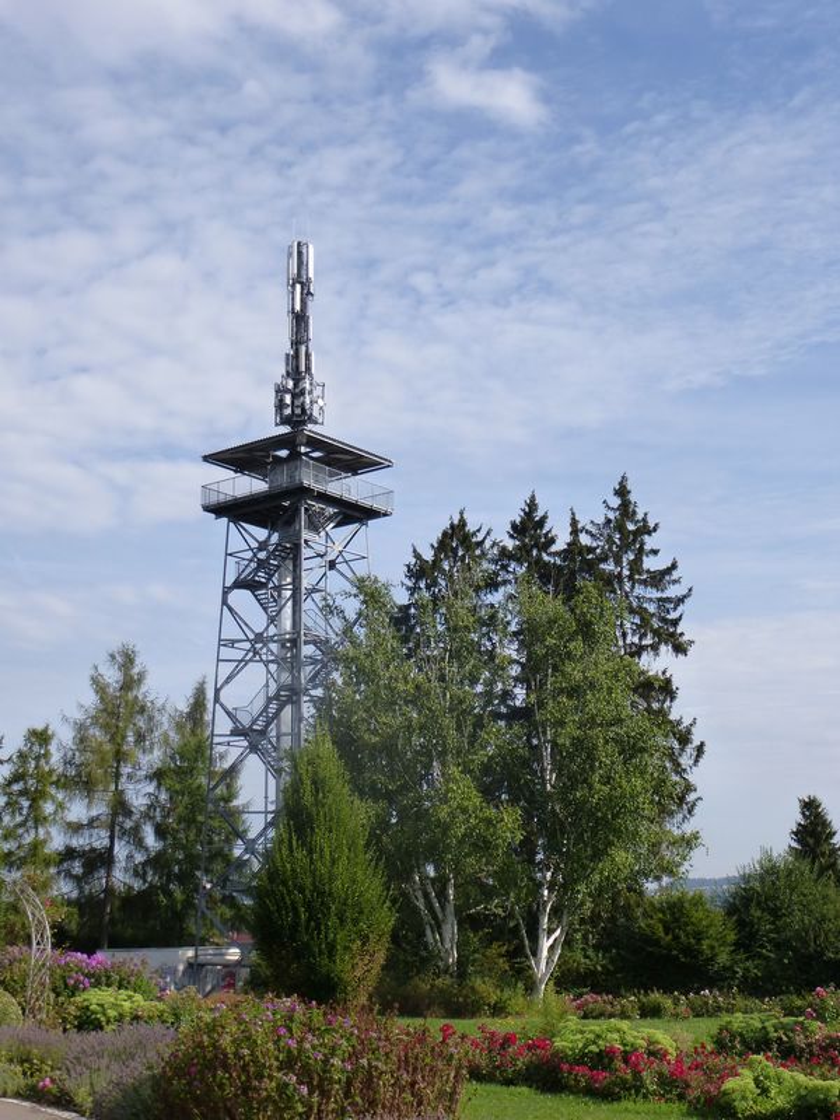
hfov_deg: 35.1
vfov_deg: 45.8
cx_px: 420
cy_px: 560
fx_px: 1327
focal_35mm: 41
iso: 160
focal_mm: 7.4
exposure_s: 1/1000
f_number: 3.9
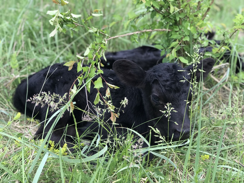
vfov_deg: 25.7
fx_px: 402
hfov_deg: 33.8
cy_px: 92
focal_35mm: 57
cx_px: 122
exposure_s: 1/100
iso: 25
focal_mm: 6.6
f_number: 2.8
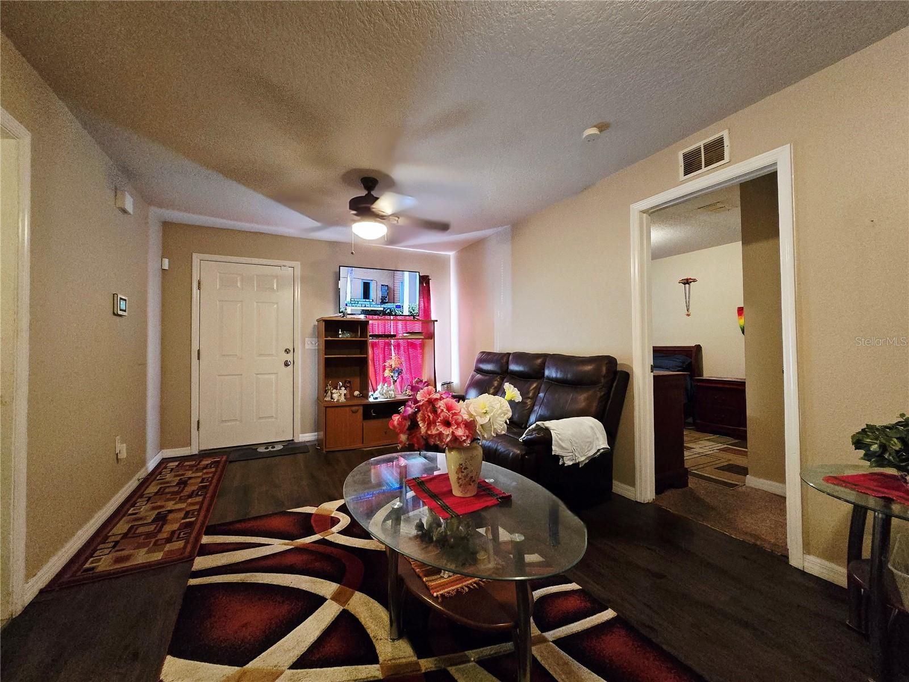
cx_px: 454
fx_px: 341
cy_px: 341
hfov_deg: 106.2
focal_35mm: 13
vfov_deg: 89.9
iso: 1250
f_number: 2.2
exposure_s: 1/60.2
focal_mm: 2.2
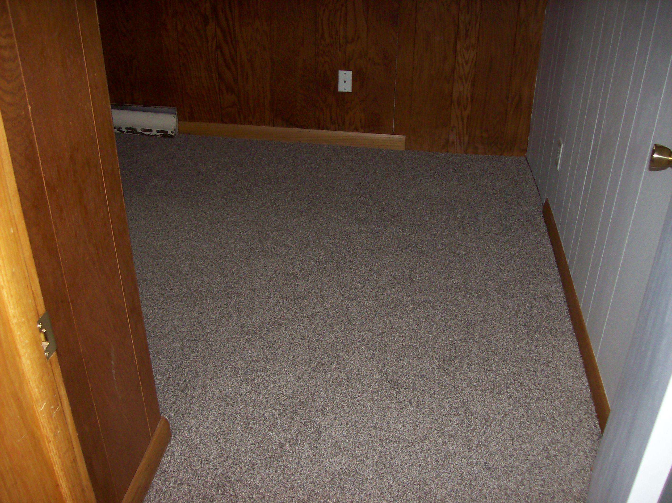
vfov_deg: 39.6
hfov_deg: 51.4
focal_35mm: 36
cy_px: 252
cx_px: 336
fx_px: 699
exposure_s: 1/64
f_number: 2.7
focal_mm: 6
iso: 80
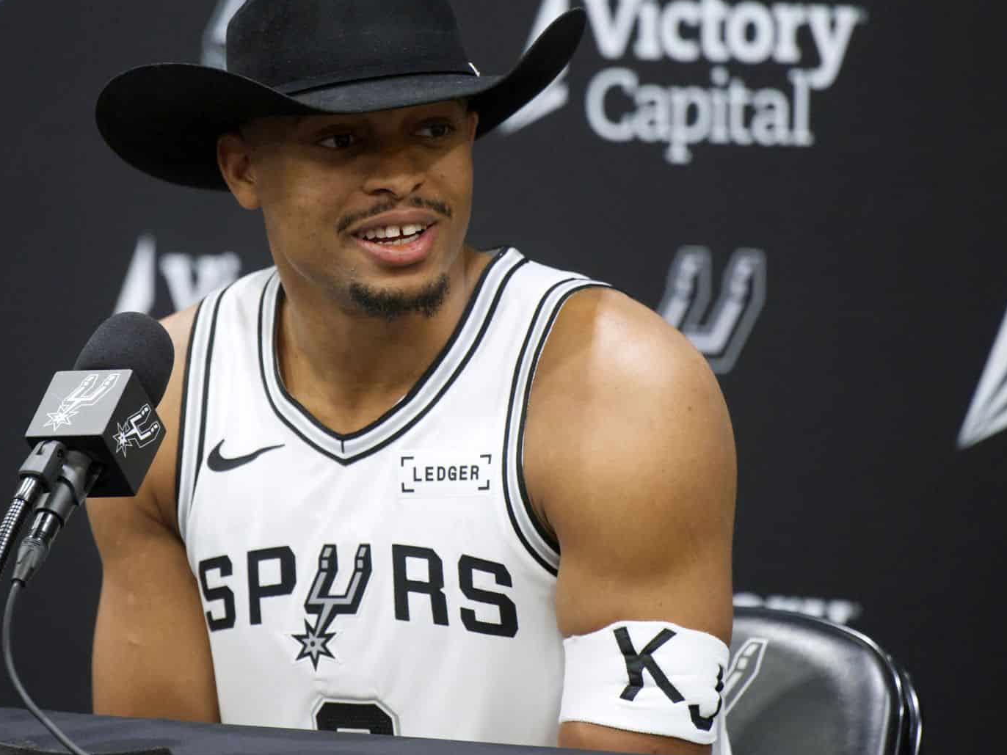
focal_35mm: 287
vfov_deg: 5.2
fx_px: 8349
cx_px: 345
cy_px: 354
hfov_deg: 6.9
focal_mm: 200
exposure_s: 1/320
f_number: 2.8
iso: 3200
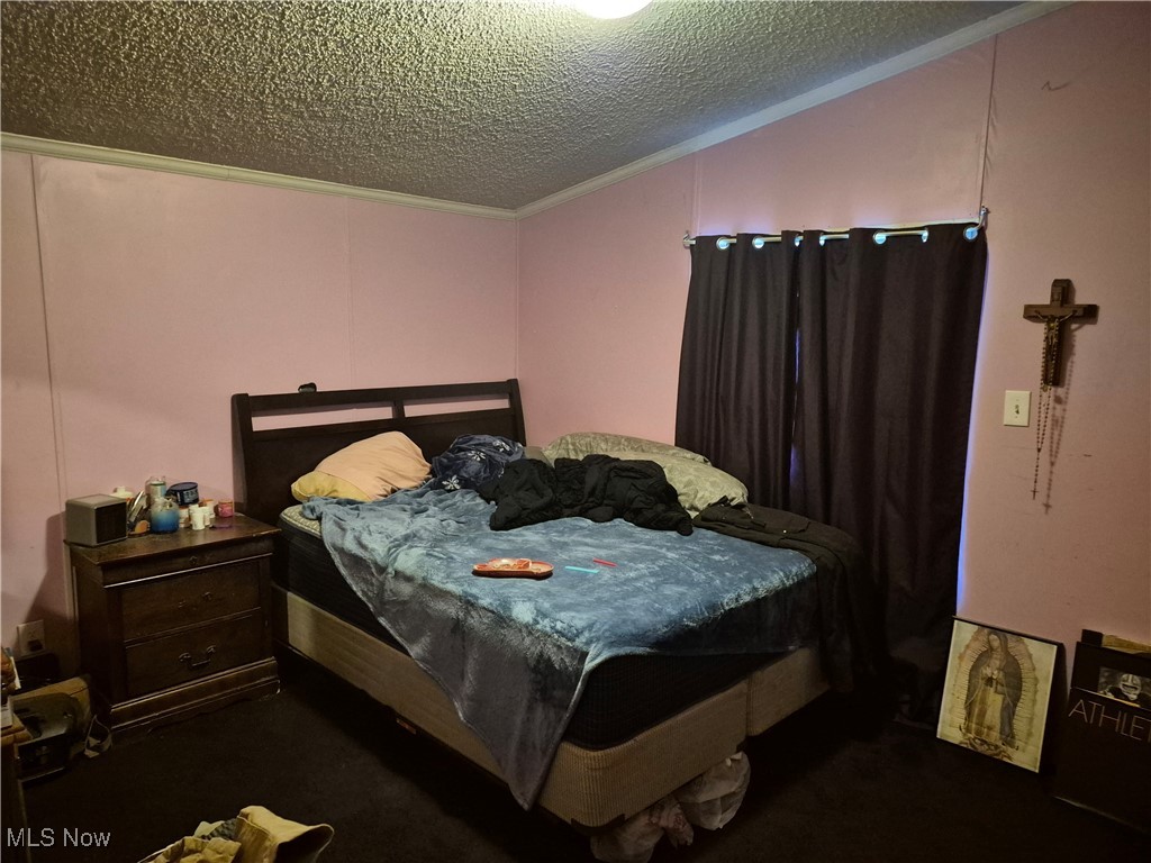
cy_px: 432
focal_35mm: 23
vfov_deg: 58.9
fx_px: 765
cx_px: 576
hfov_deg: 73.9
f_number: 1.8
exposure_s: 1/60
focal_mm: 5.4
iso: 2000
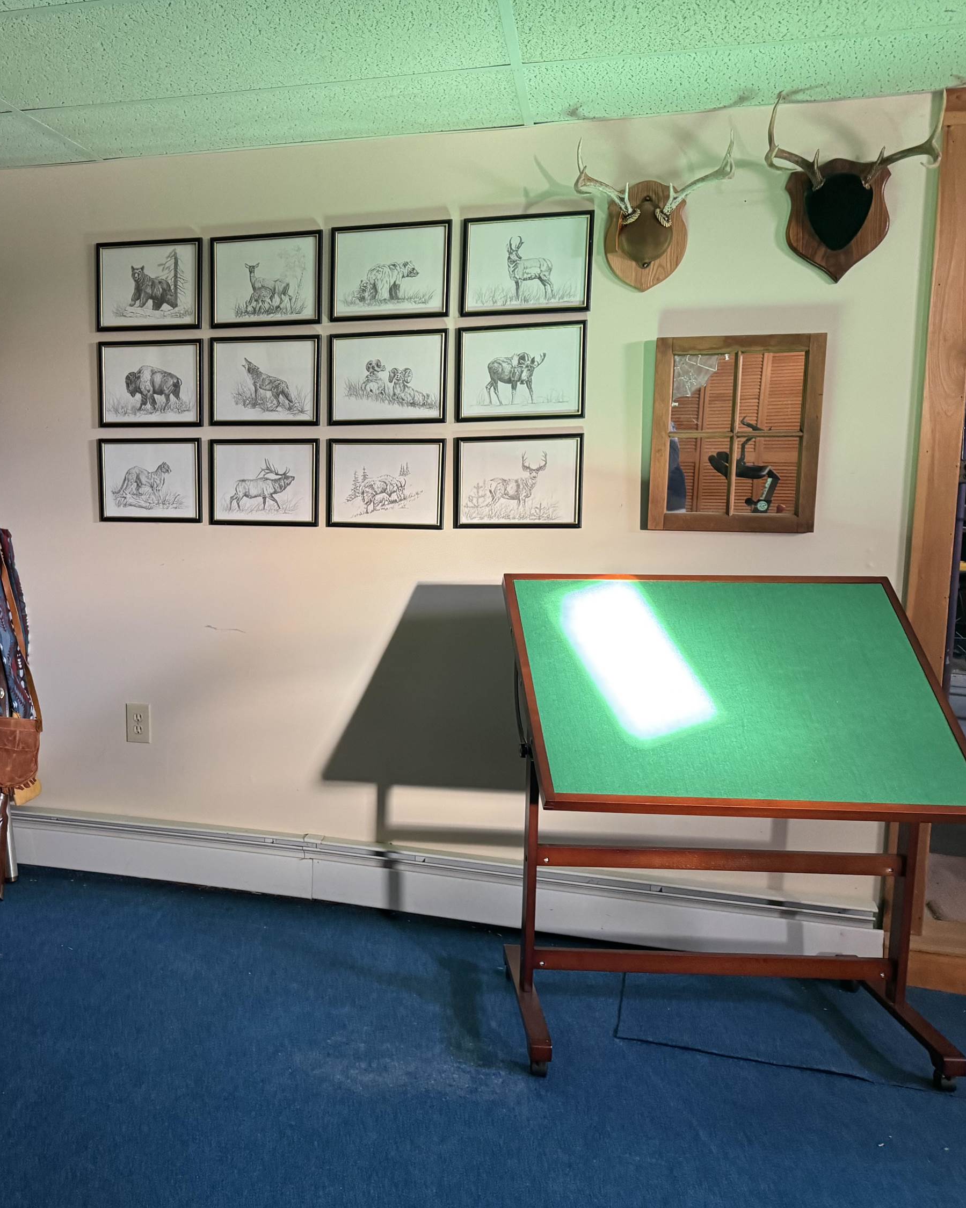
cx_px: 210
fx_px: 1144
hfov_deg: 43.9
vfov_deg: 55.7
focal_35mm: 32
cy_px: 590
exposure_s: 1/60
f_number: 1.78
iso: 400
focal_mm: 6.76
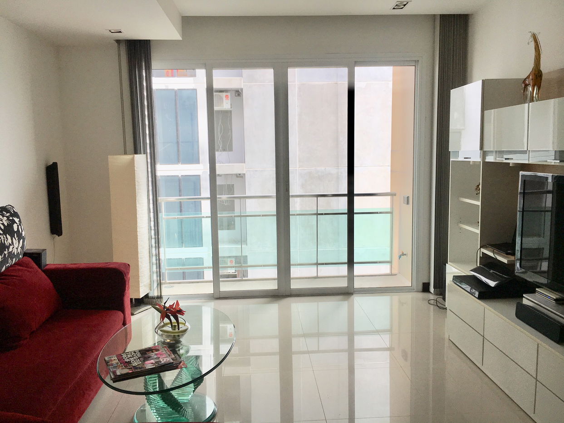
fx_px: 472
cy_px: 212
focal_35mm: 29
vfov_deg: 48.2
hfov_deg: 61.7
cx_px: 282
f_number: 2.2
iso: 25
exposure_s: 1/153
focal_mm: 4.15
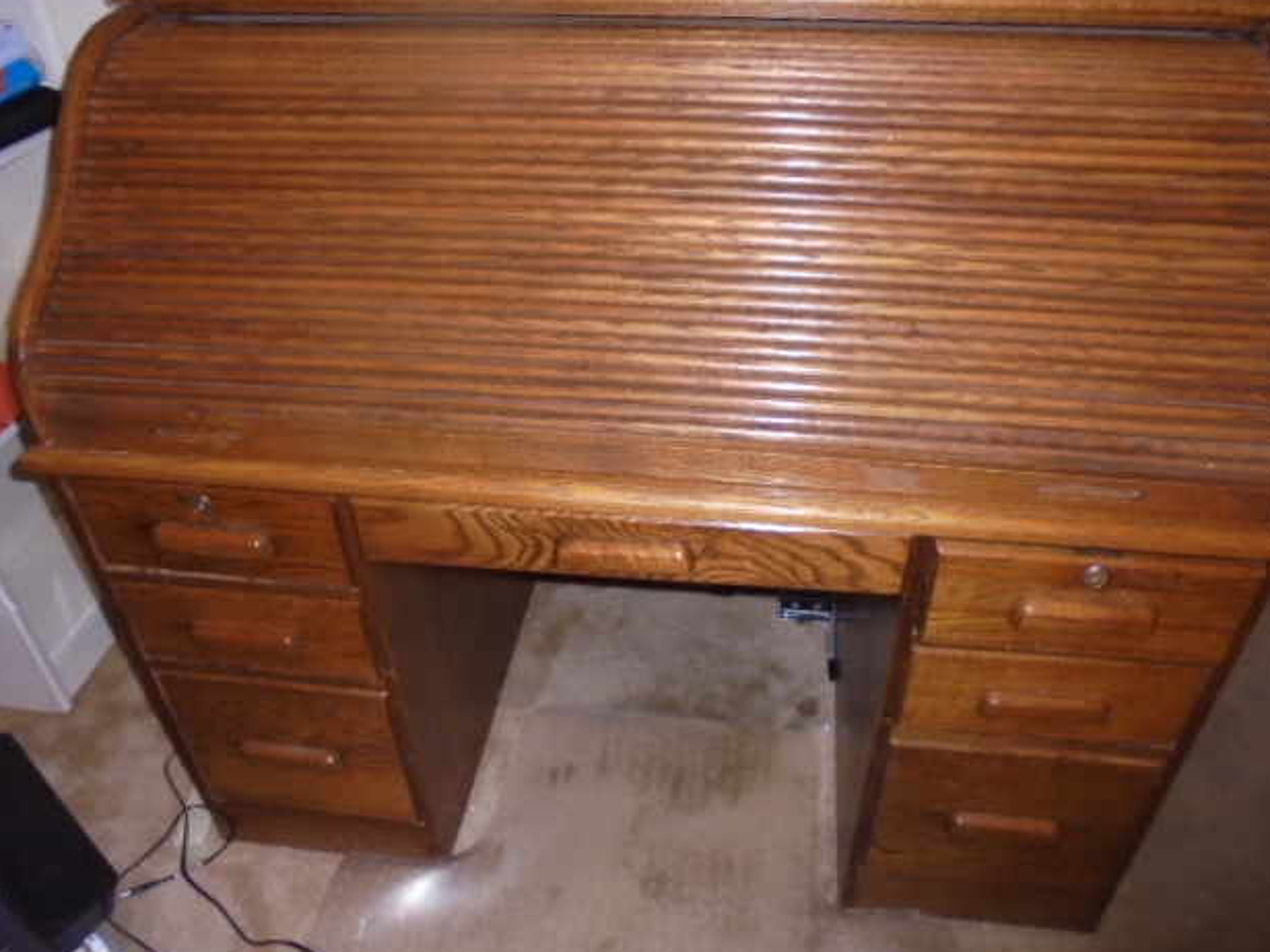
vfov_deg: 51.4
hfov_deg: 65.3
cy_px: 486
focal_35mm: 27
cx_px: 656
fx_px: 991
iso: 400
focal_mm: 4.6
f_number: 3.5
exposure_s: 1/30
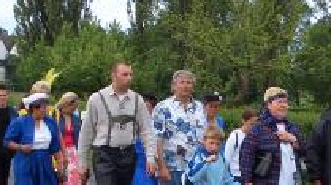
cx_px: 231
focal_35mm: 117
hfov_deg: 18.3
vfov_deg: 10.3
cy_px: 133
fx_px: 1026
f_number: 4.3
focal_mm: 5.8
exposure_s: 1/250
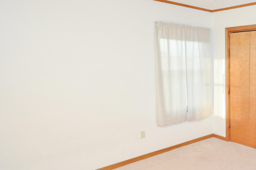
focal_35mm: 31
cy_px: 87
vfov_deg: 42.2
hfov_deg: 51.5
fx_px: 220
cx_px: 241
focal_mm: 10
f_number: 4
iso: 800
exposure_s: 1/60
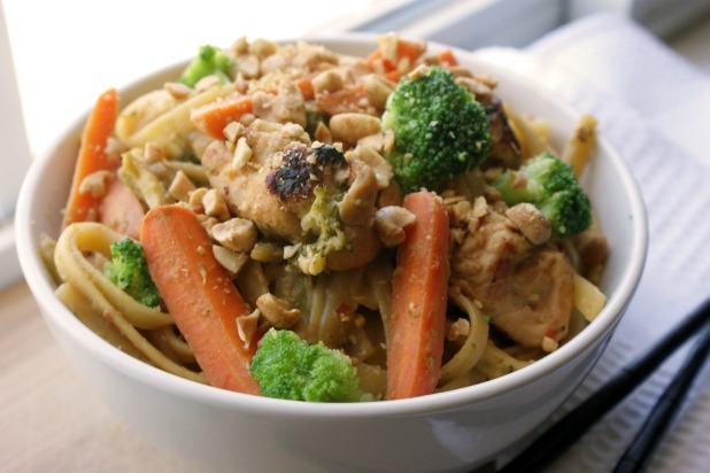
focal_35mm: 60
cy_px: 236
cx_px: 355
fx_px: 1183
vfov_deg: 22.6
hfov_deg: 33.4
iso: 400
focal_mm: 40
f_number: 5.6
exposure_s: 1/60
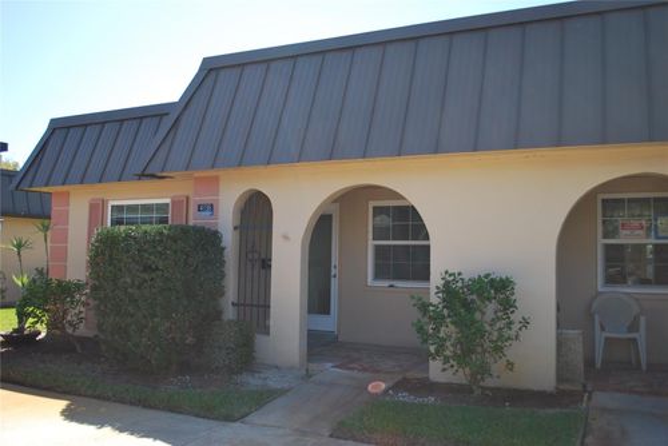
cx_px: 334
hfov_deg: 57.2
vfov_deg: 40.0
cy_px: 223
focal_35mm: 33
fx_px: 613
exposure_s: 1/320
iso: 100
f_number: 4
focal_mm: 22
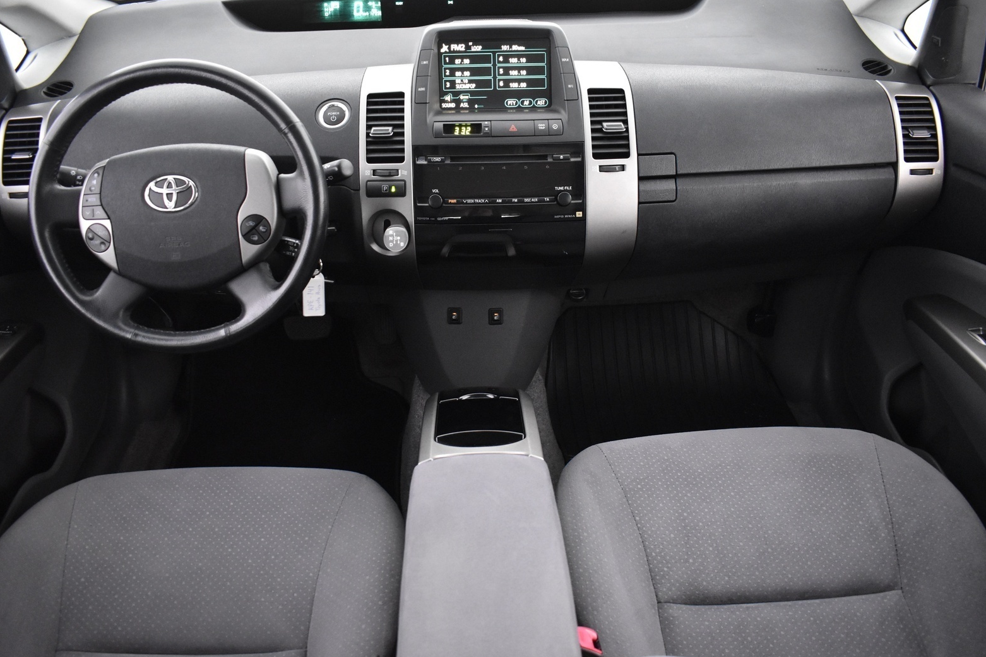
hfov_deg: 65.5
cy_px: 326
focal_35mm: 28
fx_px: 767
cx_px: 478
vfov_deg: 46.4
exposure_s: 1/25
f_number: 3.5
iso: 3200
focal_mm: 18
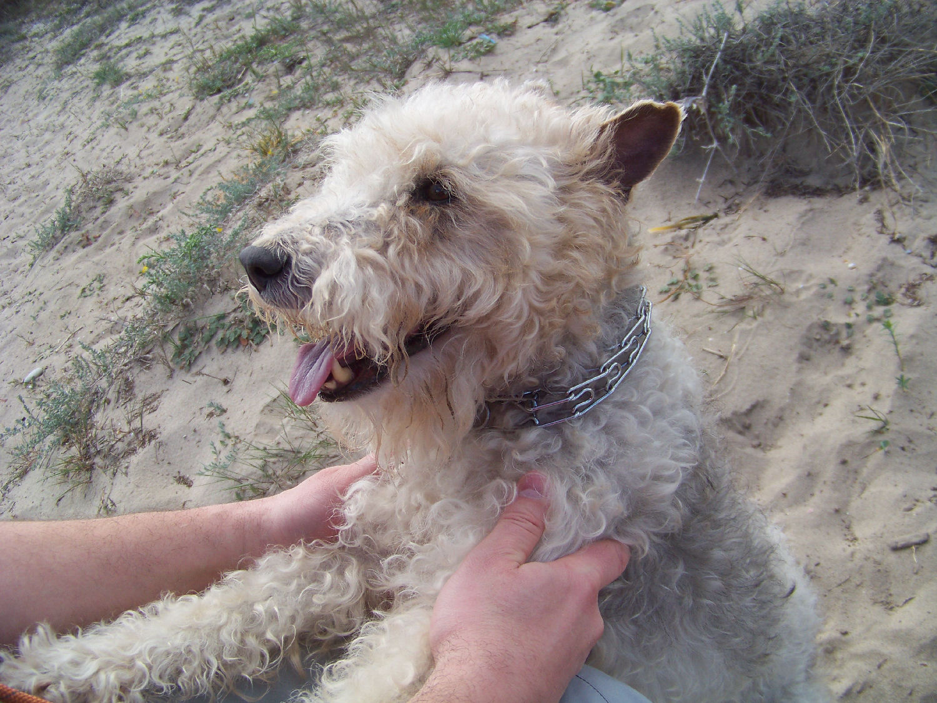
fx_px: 974
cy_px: 352
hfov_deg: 51.4
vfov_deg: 39.7
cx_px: 468
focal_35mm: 36
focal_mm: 5.85
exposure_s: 1/500
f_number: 2.8
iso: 61
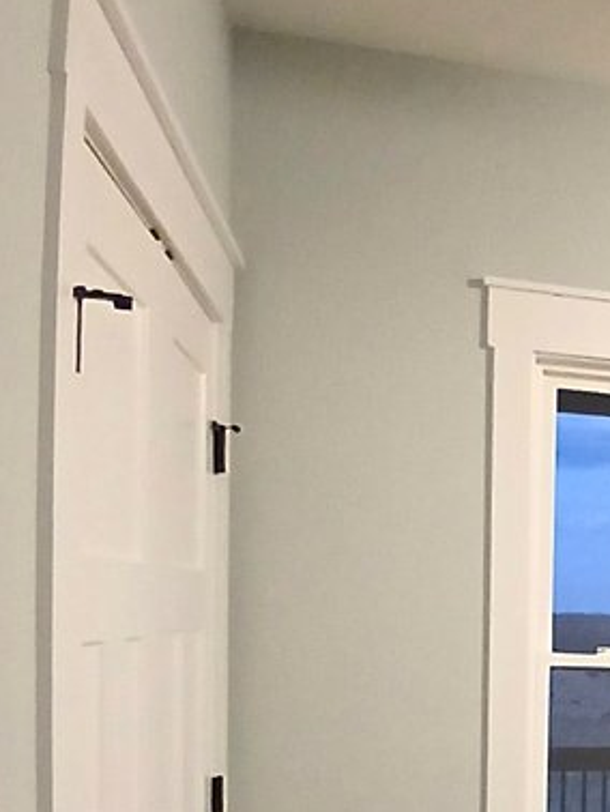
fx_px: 1197
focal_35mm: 51
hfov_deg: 23.4
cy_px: 680
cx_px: 897
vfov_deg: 35.9
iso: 500
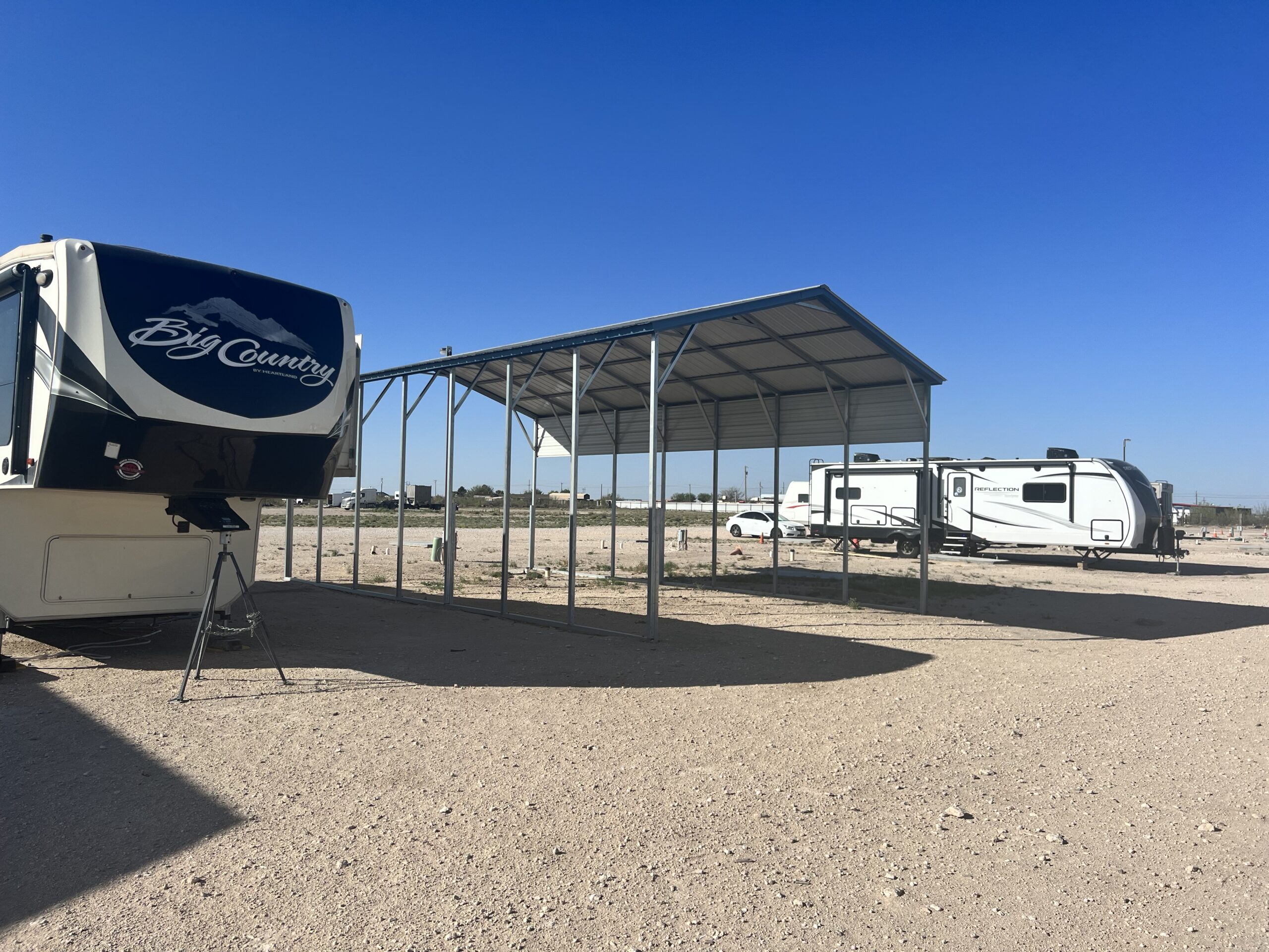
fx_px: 953
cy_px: 476
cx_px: 634
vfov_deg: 53.1
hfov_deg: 67.3
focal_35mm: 26
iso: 50
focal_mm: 5.7
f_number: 1.5
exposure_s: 1/6579
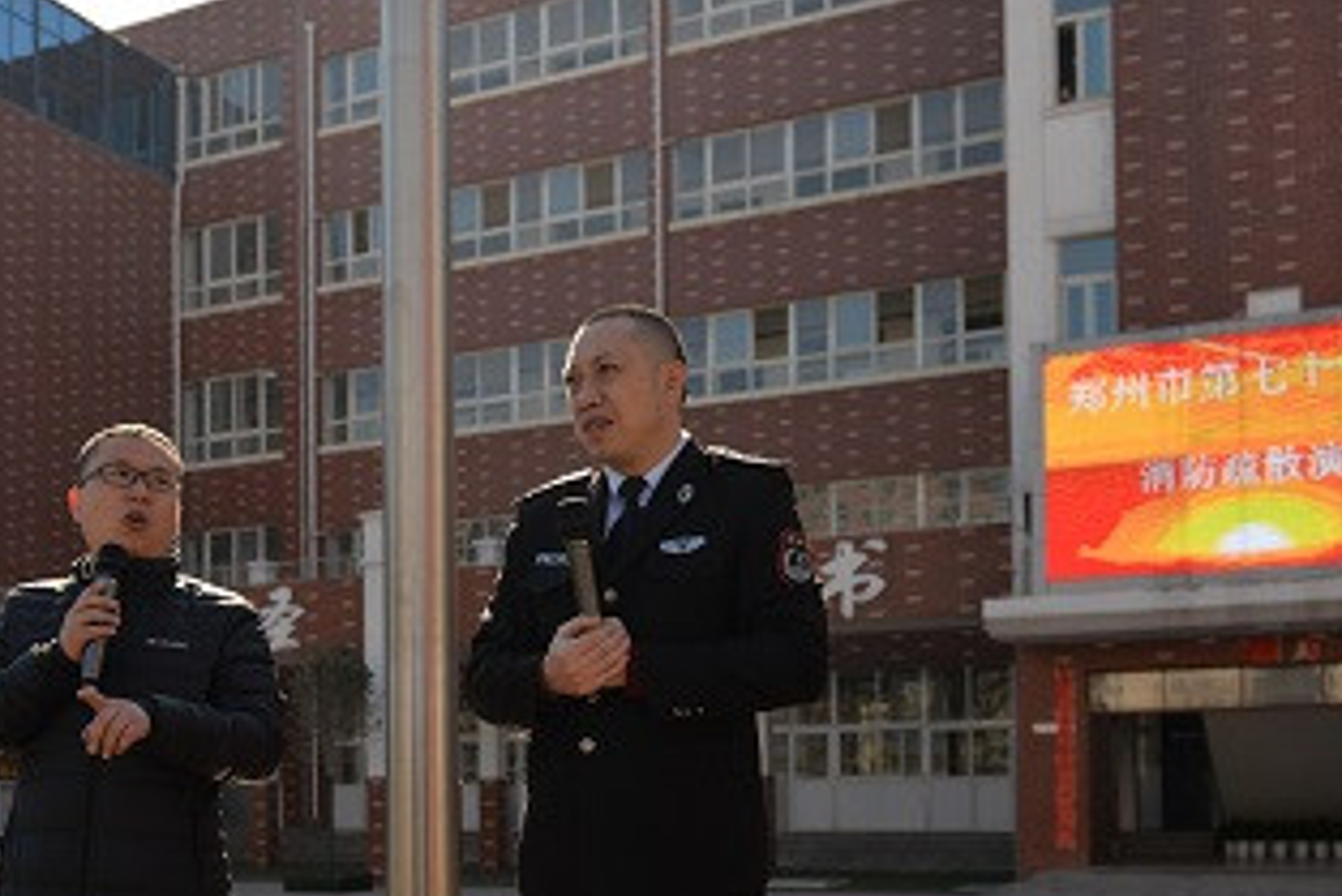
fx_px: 1715
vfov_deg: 28.3
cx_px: 506
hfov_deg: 42.4
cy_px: 789
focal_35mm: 46
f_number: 3.2
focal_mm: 24
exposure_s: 1/4000
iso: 360
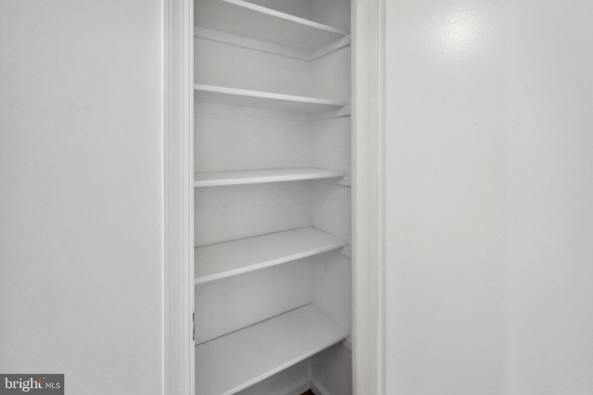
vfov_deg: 73.7
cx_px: 296
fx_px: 264
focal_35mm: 16
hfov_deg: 96.7
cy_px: 198
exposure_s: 1/40
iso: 800
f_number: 4
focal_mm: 16
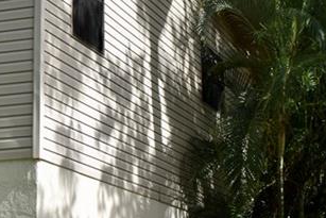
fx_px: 997
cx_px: 98
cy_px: 89
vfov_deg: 12.5
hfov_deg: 18.5
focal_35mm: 110
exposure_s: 1/200
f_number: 8
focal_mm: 22
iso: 100
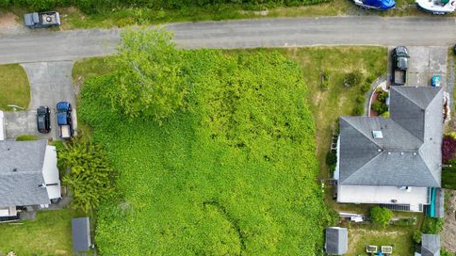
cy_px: 170
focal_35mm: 27
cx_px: 223
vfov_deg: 42.3
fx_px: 326
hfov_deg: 69.9
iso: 100
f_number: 1.7
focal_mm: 6.72
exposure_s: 1/25
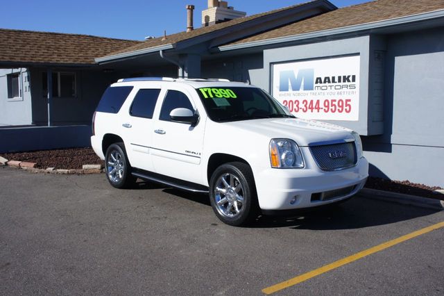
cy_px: 148
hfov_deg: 53.2
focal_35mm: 36
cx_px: 222
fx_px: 444
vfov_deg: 36.8
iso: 200
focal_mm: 24
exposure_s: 1/250
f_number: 11
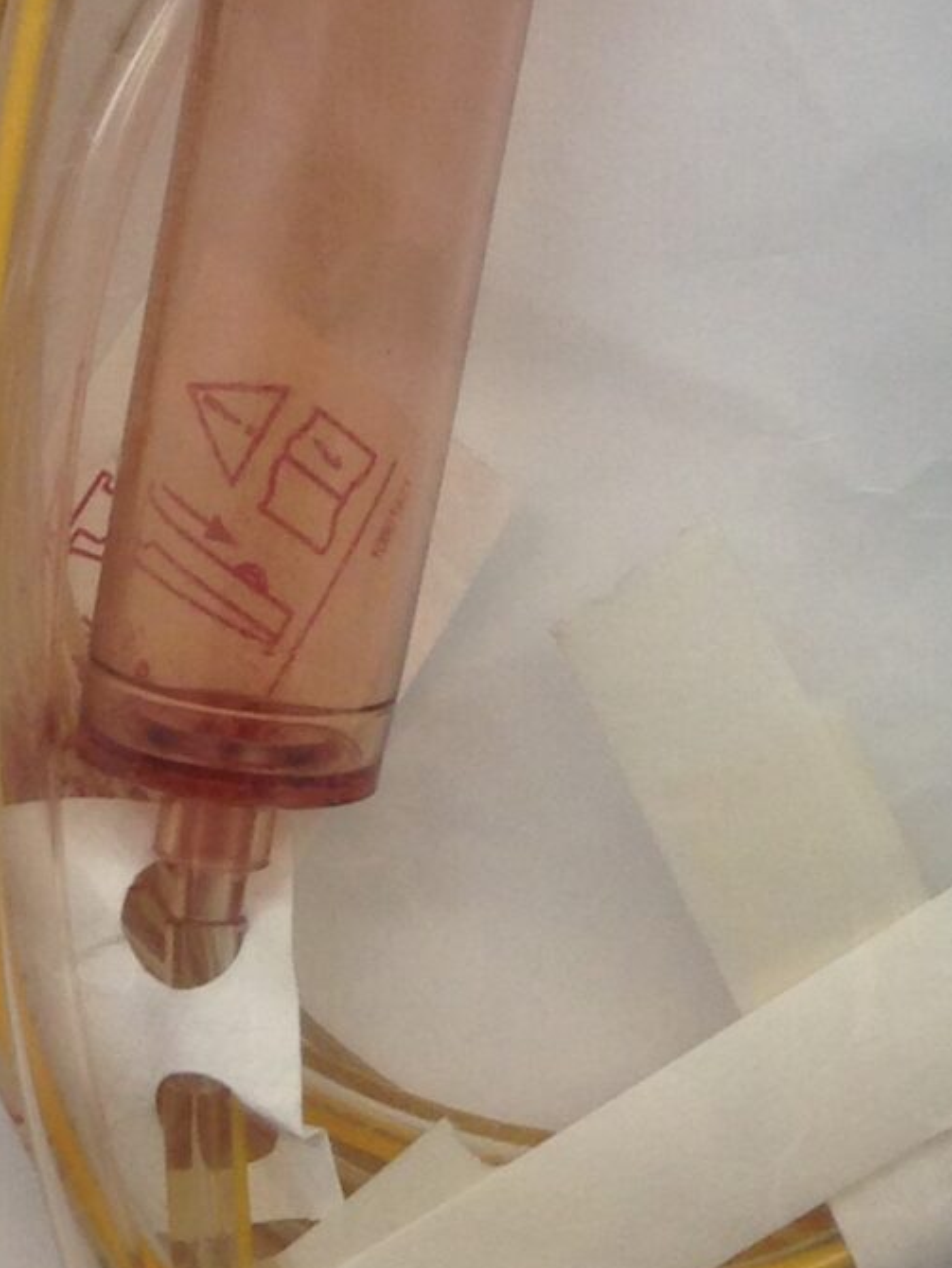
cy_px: -324
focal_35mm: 126
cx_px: 844
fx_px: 4617
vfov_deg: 15.0
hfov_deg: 11.7
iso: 50
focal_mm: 4.12
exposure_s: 1/60
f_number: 2.4
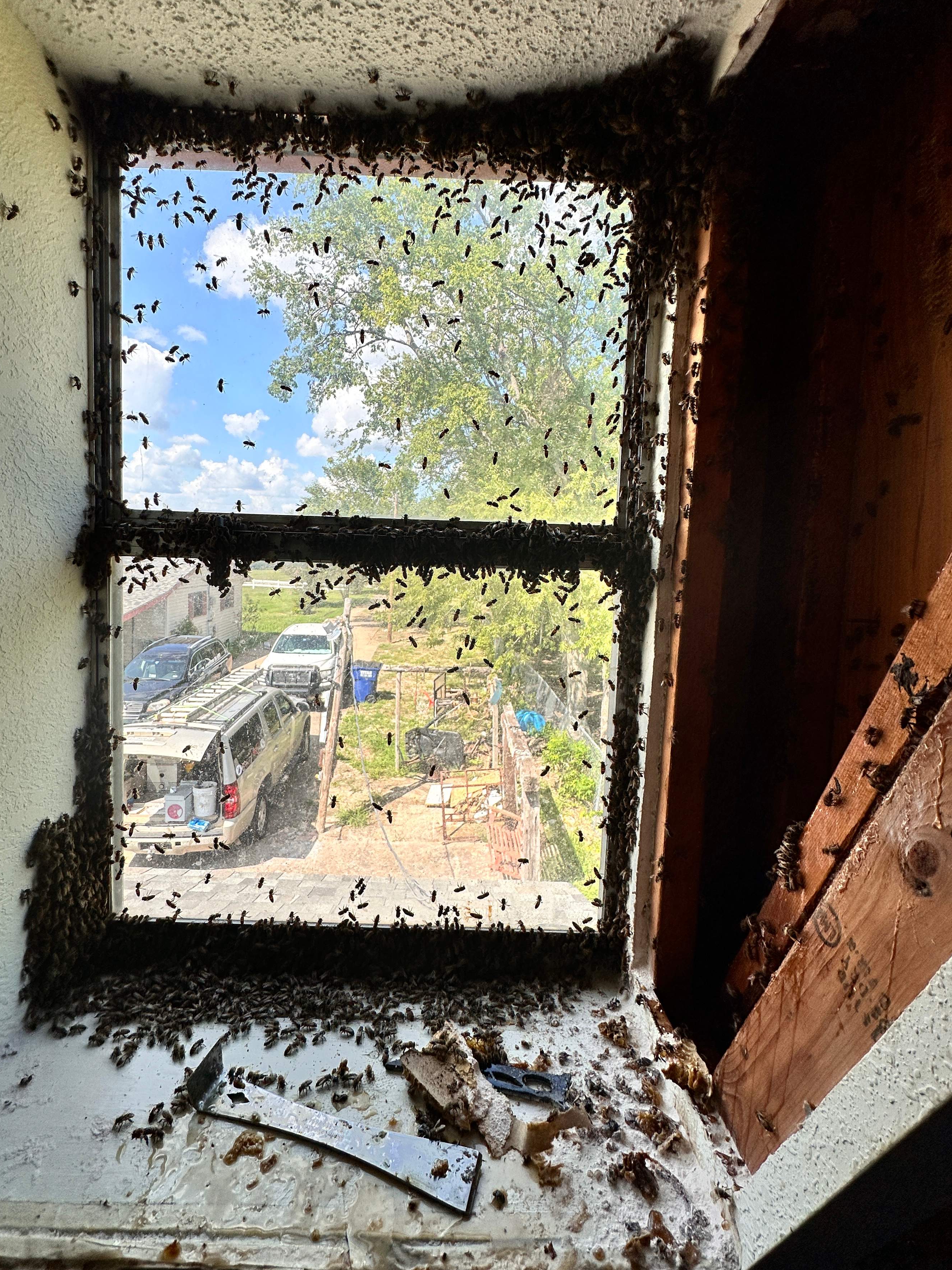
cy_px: 602
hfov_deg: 78.0
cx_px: 443
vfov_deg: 94.4
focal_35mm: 16
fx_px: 587
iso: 50
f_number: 2.2
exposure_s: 1/988
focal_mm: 2.22
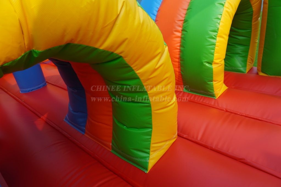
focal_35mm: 24
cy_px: 94
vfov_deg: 53.1
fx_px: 187
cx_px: 140
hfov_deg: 73.7
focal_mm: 16
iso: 100
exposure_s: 1/250
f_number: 5
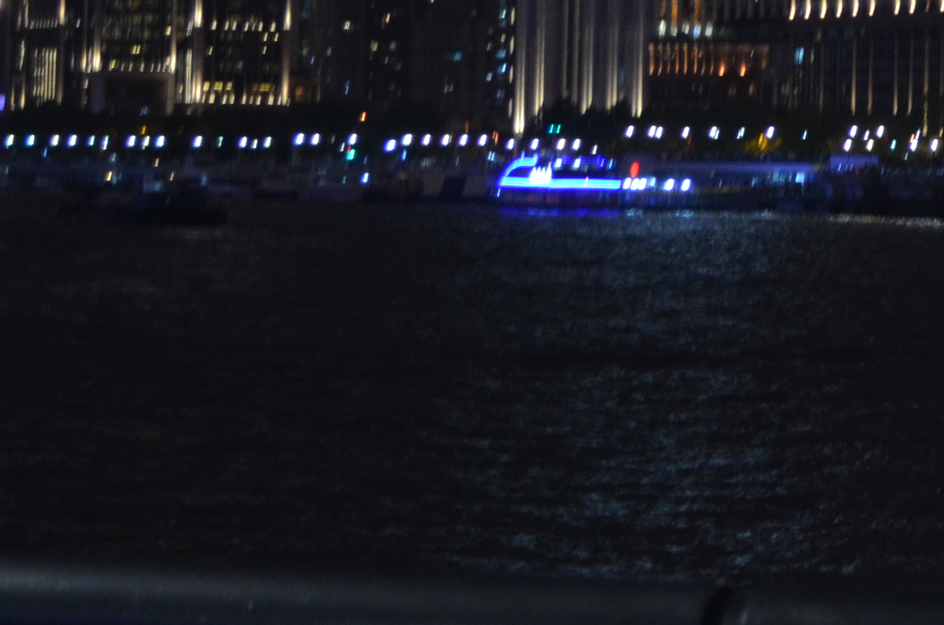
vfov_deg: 6.9
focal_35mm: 197
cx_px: 1478
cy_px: -186
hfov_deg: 10.1
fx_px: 5154
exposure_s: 1/10
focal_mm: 38
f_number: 5.6
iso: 800
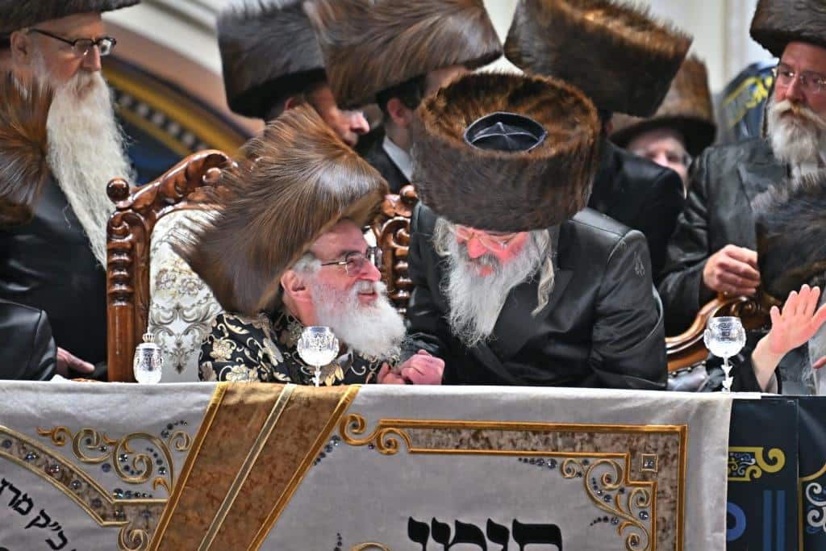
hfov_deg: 6.9
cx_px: 413
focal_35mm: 300
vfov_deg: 4.6
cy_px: 276
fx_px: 6884
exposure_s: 1/640
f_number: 2.8
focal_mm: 200
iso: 640
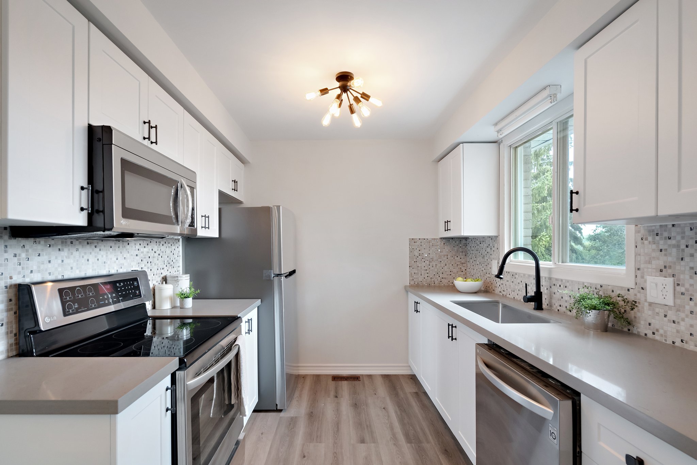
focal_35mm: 16
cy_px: 232
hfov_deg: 96.7
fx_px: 310
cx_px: 348
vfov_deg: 73.7
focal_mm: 16
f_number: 8
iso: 1600
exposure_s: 1/10
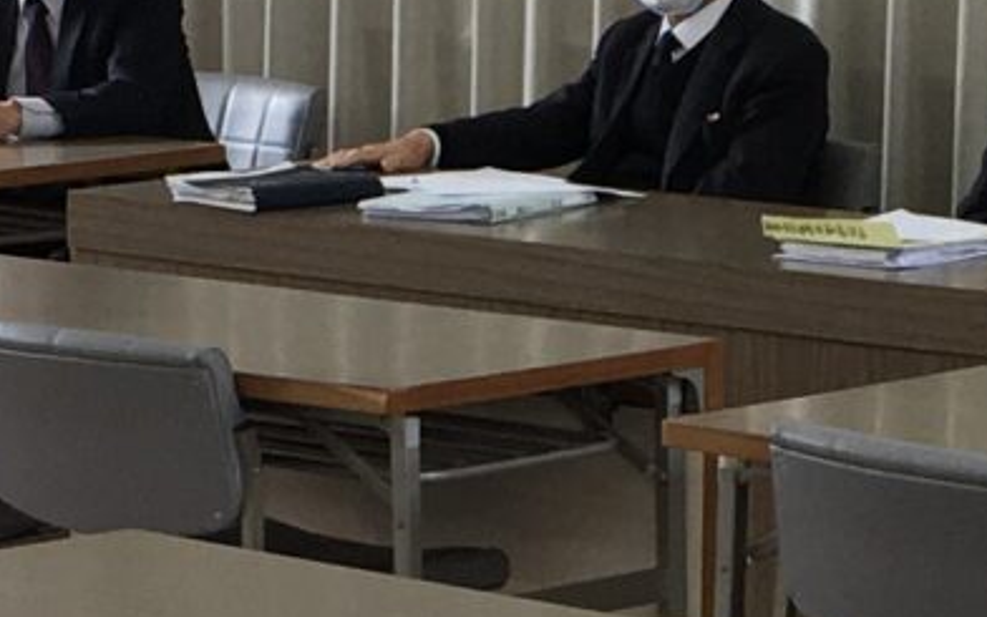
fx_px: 5407
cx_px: 662
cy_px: 690
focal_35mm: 201
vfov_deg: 6.5
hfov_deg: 10.4
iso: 40
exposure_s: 1/120
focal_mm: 4.15
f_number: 2.2
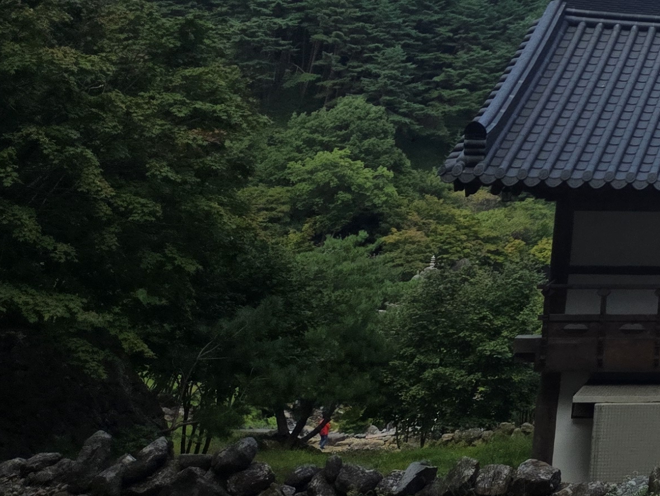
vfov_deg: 17.4
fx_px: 1488
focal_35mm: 78
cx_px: 1078
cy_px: -200
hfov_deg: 20.2
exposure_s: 1/2921
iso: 64
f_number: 1.8
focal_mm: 5.4
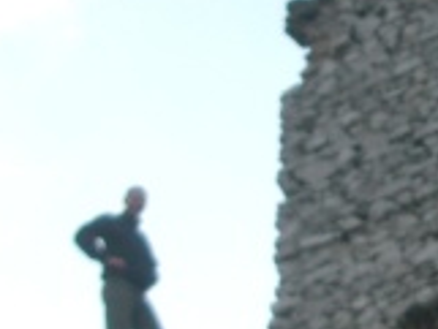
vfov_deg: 10.7
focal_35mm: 139
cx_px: 405
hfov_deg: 14.0
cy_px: 220
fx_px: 1760
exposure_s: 1/100
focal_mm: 5.8
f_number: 2.6
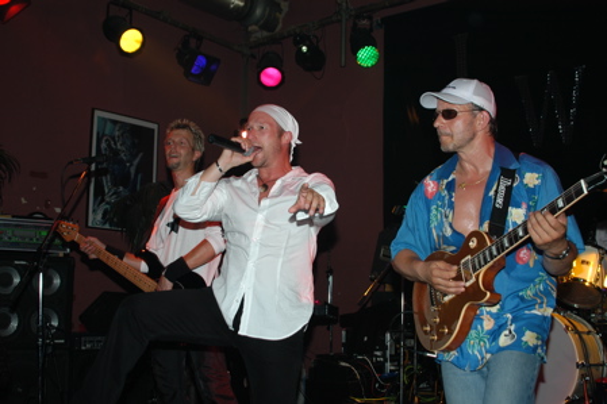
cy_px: 202
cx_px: 304
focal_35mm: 42
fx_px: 708
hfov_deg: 46.4
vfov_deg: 31.9
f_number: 5.6
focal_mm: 28
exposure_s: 1/100
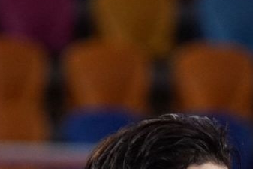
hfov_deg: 1.6
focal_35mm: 1282
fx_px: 9013
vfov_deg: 1.1
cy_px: 427
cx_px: 365
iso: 800
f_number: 3.2
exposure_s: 1/400
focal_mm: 160
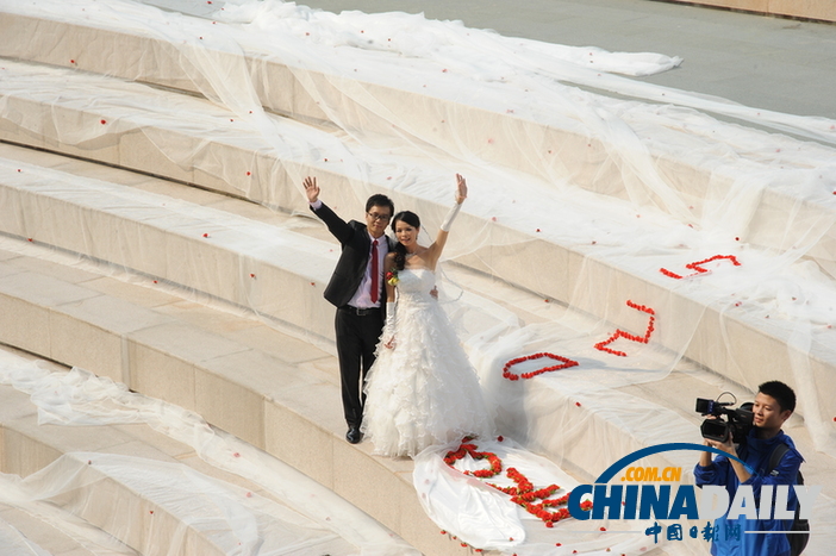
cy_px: 278
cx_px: 418
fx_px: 2437
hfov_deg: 19.5
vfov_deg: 13.0
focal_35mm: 105
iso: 500
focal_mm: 105
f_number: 11
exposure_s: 1/500
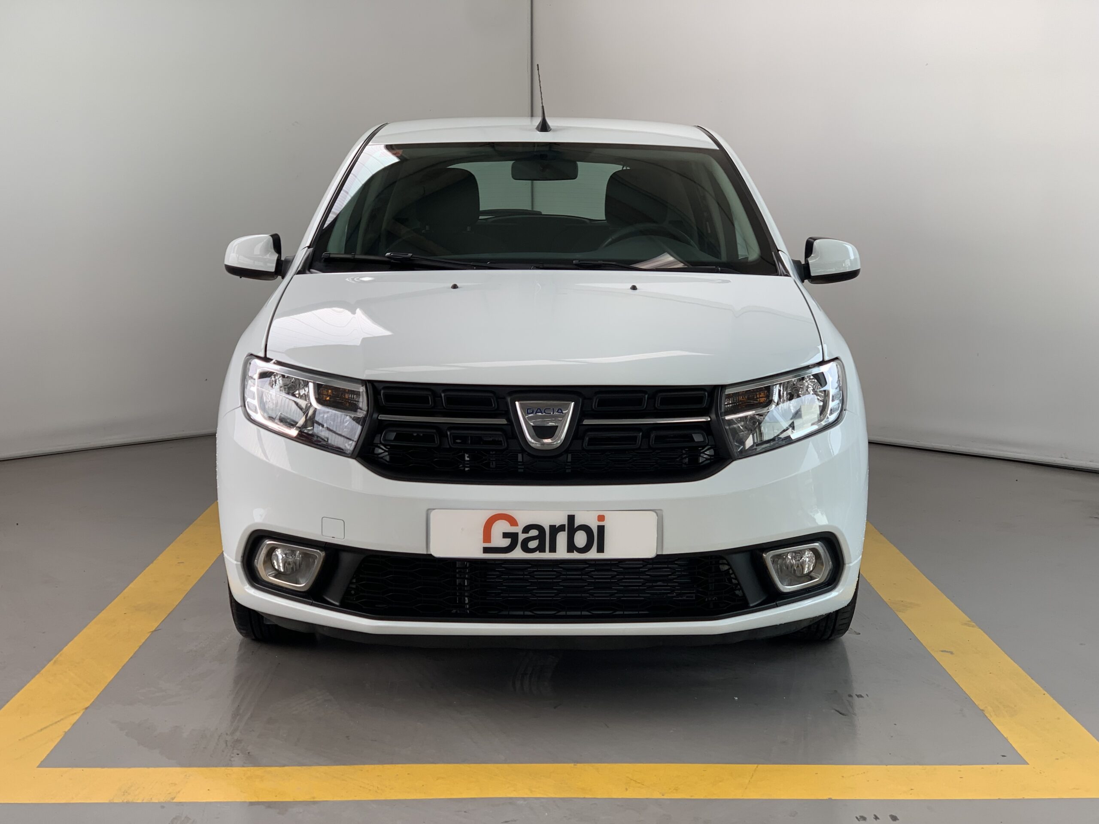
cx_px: 550
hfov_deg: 36.8
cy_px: 412
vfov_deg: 28.0
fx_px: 1651
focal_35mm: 52
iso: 16
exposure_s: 1/58
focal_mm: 6
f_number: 2.4
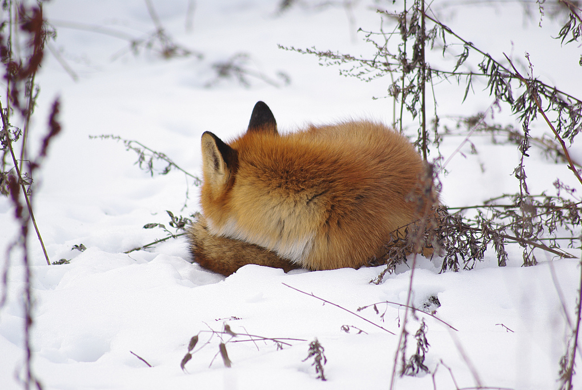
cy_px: 195
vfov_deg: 3.1
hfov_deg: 4.6
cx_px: 291
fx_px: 7316
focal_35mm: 452
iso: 200
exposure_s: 1/350
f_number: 6.7
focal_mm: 300
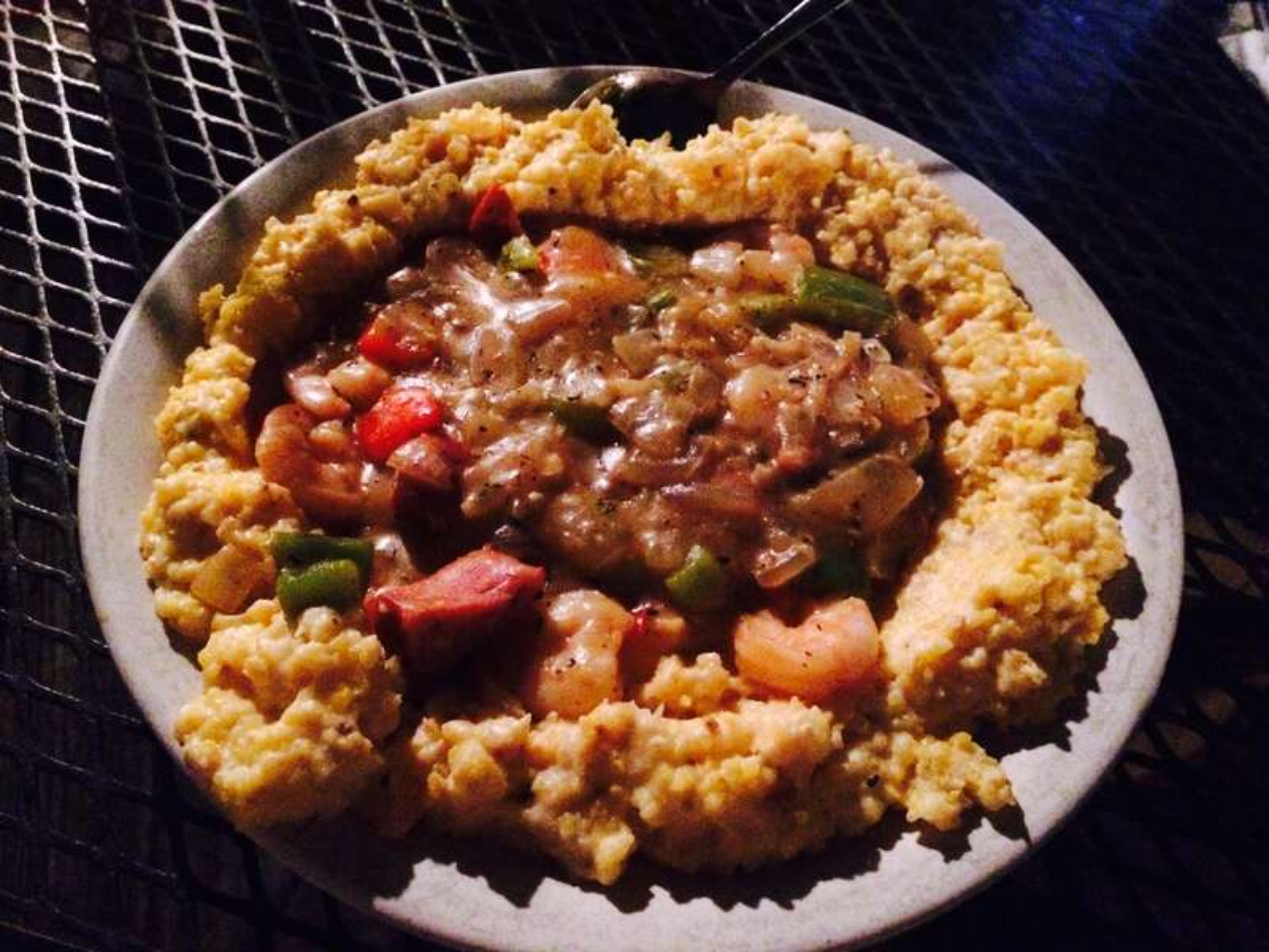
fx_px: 1063
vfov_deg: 48.2
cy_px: 476
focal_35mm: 29
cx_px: 634
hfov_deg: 61.7
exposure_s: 1/15
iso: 1000
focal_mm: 4.15
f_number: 2.2
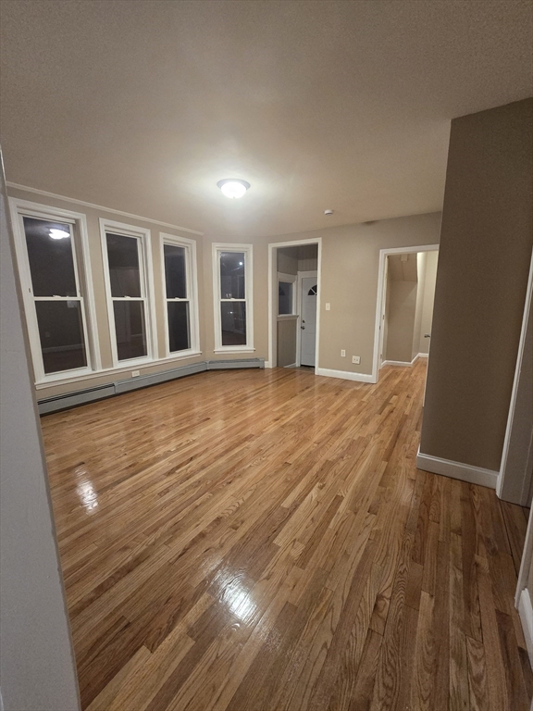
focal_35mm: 13
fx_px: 267
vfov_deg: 106.2
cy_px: 356
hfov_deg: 89.9
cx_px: 266
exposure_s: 1/60
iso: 800
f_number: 2.2
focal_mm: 2.2
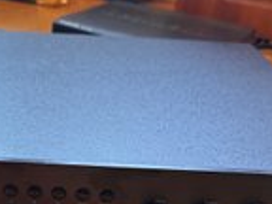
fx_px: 448
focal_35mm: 57
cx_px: 58
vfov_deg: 24.7
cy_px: 196
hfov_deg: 32.9
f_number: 1.78
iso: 125
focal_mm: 6.86
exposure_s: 1/60
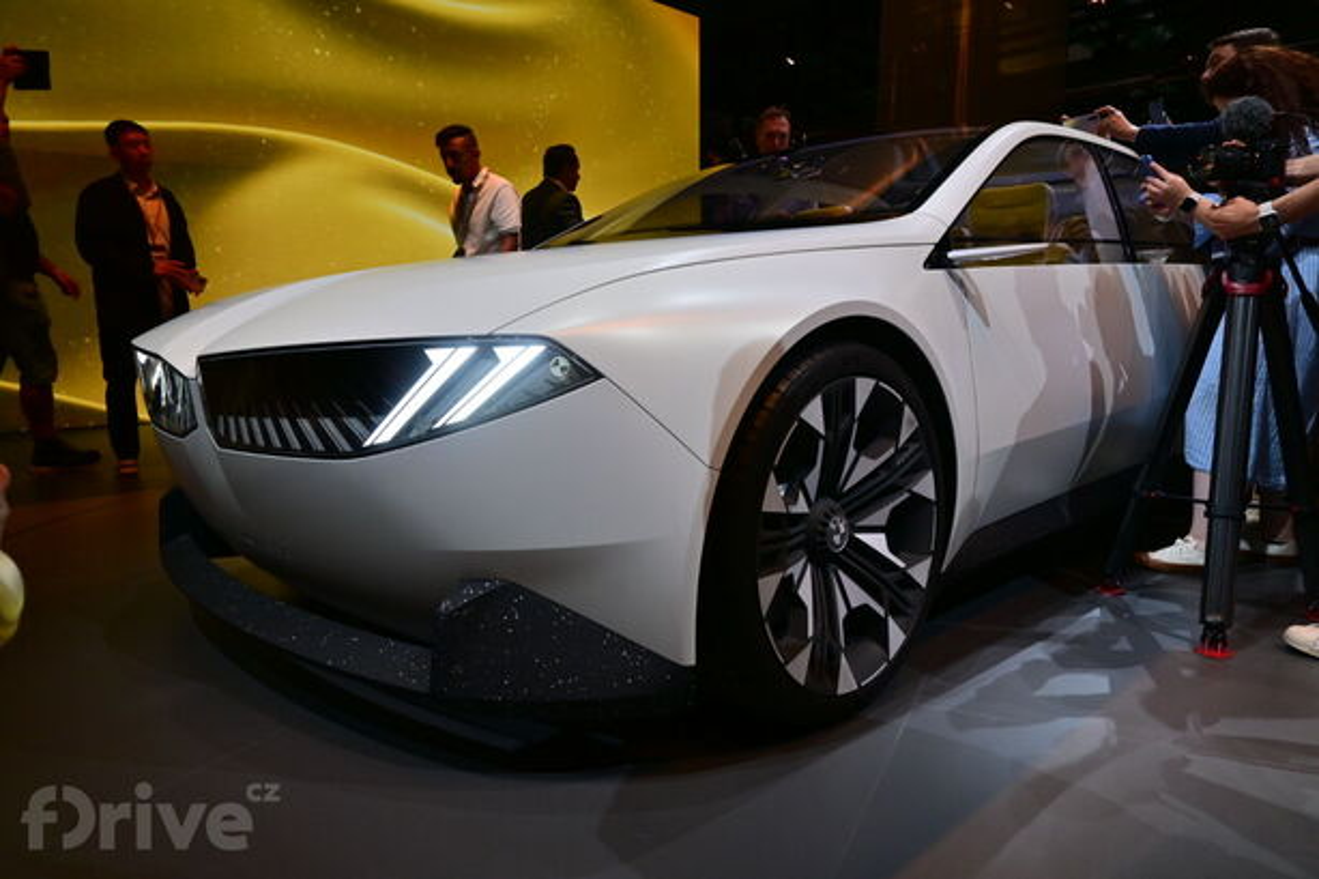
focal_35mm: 24
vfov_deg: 53.1
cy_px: 440
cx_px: 660
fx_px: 879
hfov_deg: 73.8
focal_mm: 16
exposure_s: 1/125
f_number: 5.6
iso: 500
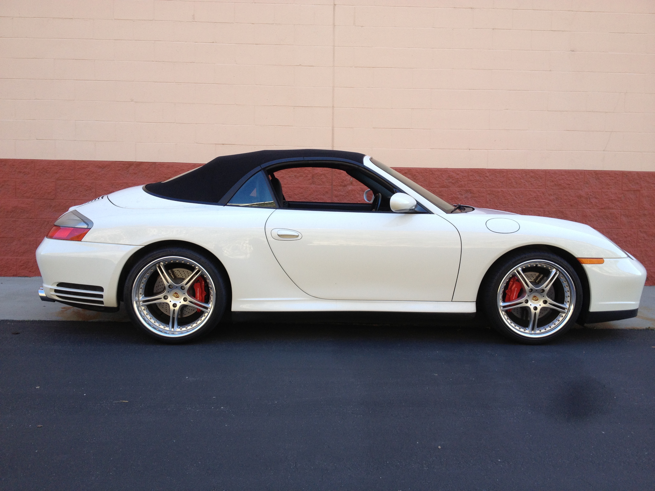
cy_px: 246
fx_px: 662
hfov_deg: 52.6
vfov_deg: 40.7
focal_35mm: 35
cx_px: 328
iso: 50
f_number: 2.4
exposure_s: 1/201
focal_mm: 4.28
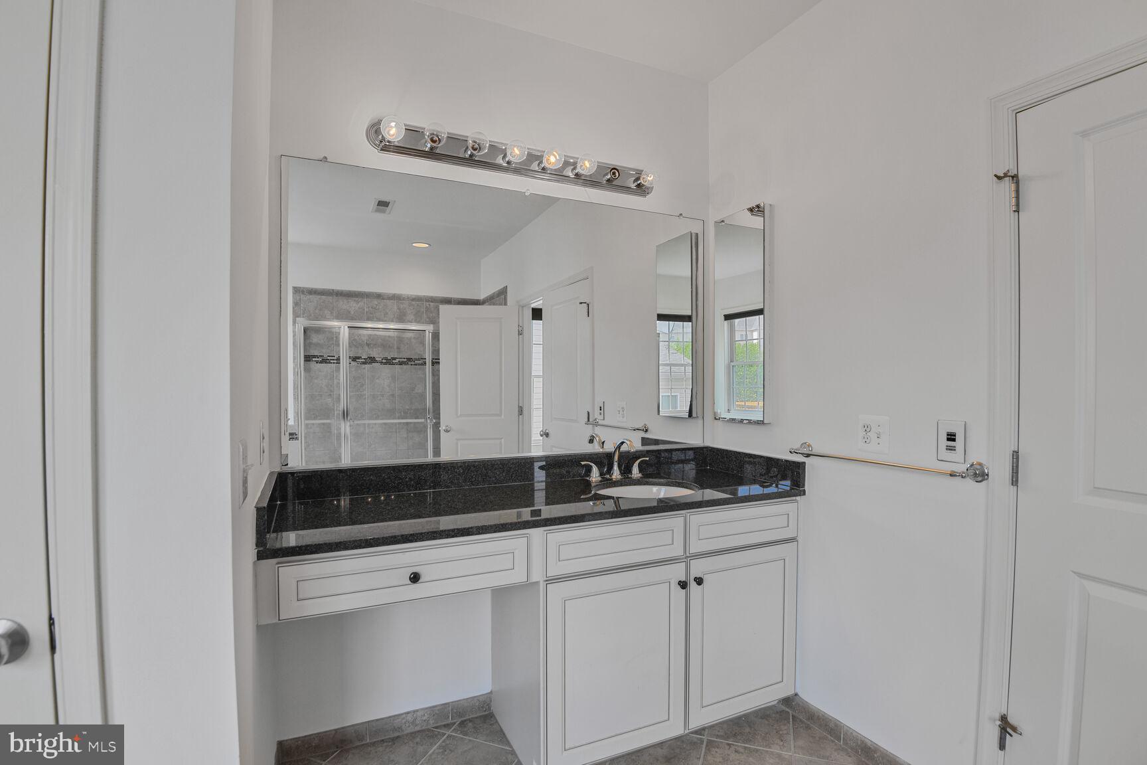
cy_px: 382
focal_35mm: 16
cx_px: 574
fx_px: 510
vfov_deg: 73.7
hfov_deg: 96.7
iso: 200
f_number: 8
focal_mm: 16
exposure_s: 1/40
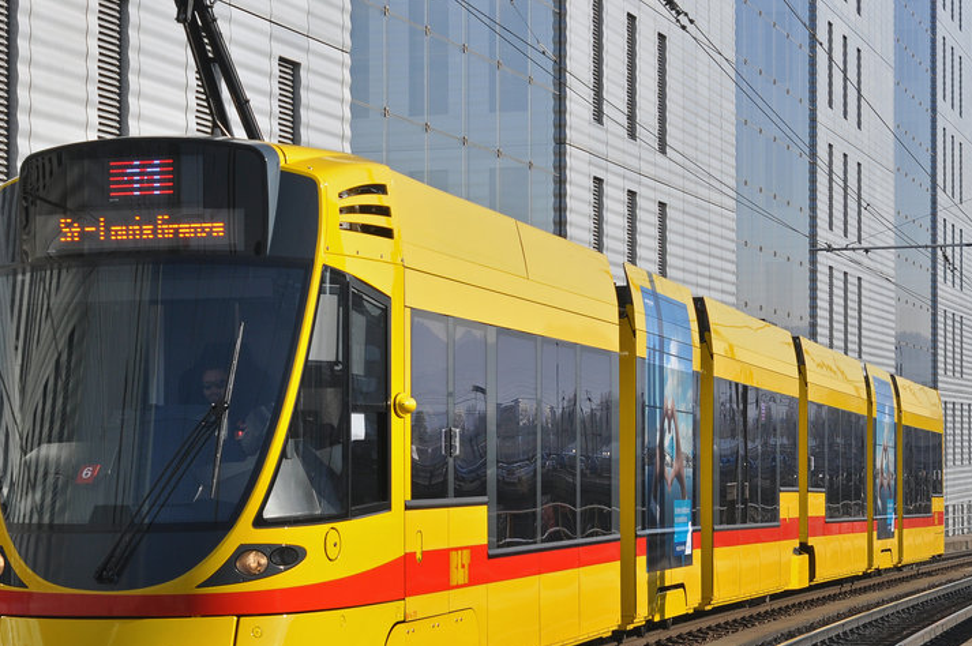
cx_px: 348
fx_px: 2859
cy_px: 260
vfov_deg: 12.9
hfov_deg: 19.2
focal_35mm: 106
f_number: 9
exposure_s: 1/800
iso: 250
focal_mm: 42
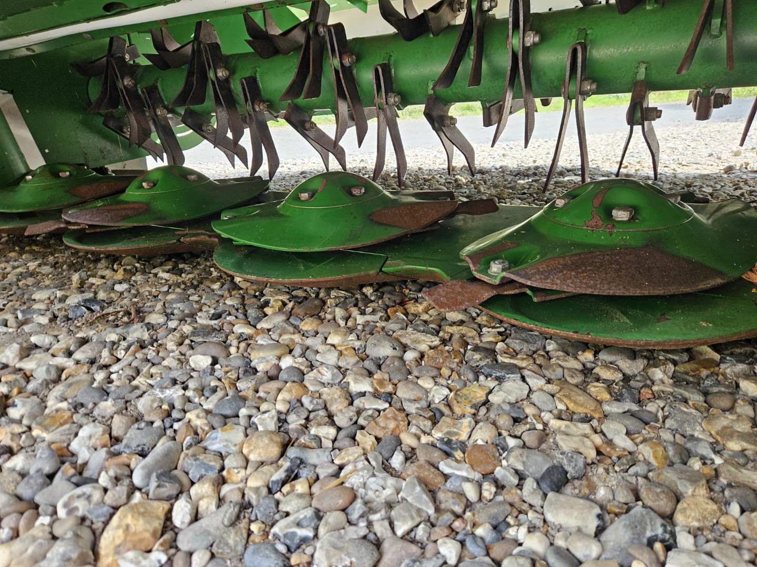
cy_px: 284
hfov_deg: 73.9
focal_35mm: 23
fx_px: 503
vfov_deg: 58.9
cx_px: 378
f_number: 1.8
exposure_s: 1/100
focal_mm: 5.4
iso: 80
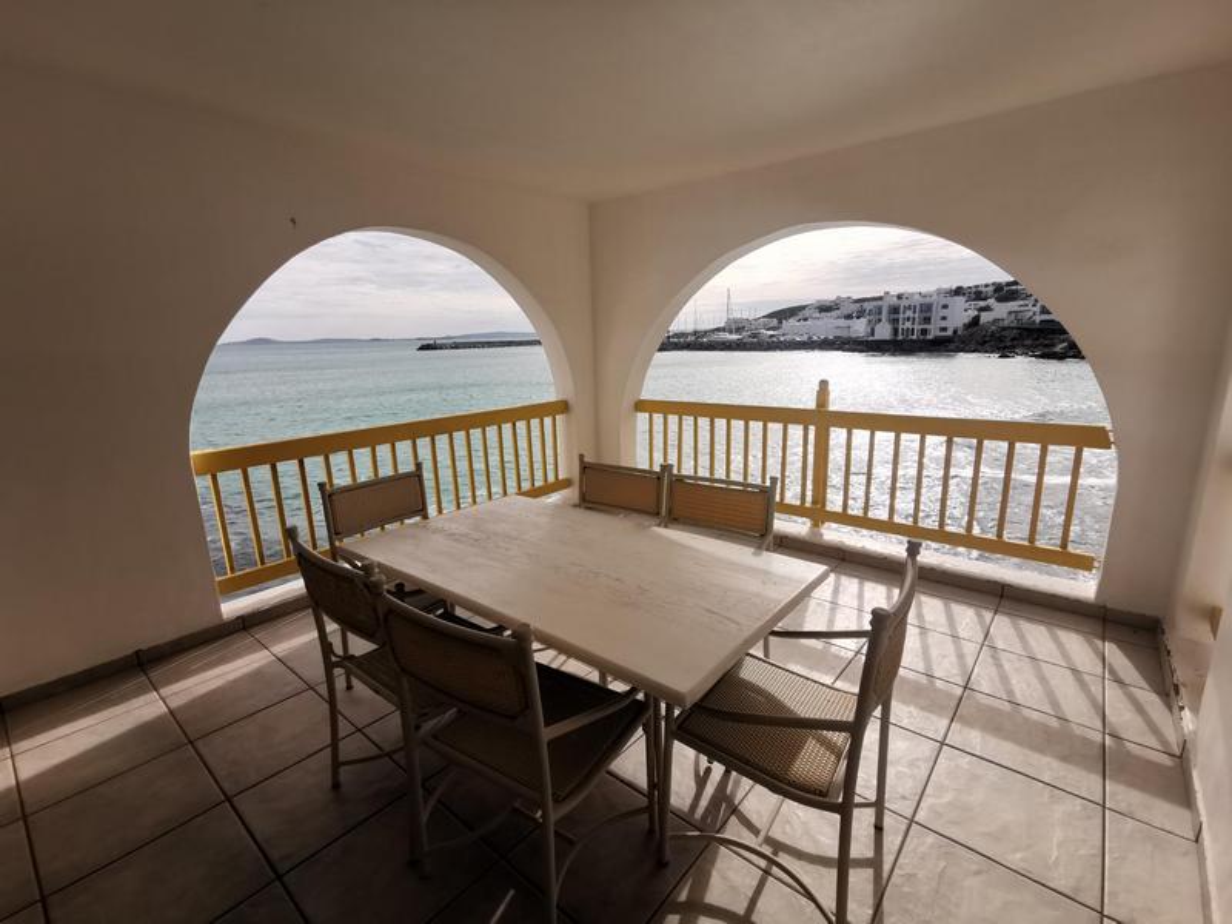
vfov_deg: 78.1
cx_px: 616
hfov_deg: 94.5
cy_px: 462
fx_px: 569
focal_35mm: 16
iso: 50
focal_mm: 2.35
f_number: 2.2
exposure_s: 1/1698
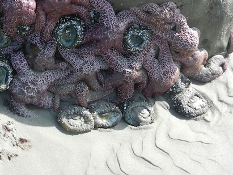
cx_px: 53
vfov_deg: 20.9
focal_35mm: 70
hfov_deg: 27.3
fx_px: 472
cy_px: 45
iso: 160
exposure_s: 1/320
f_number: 4.2
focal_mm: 8.2
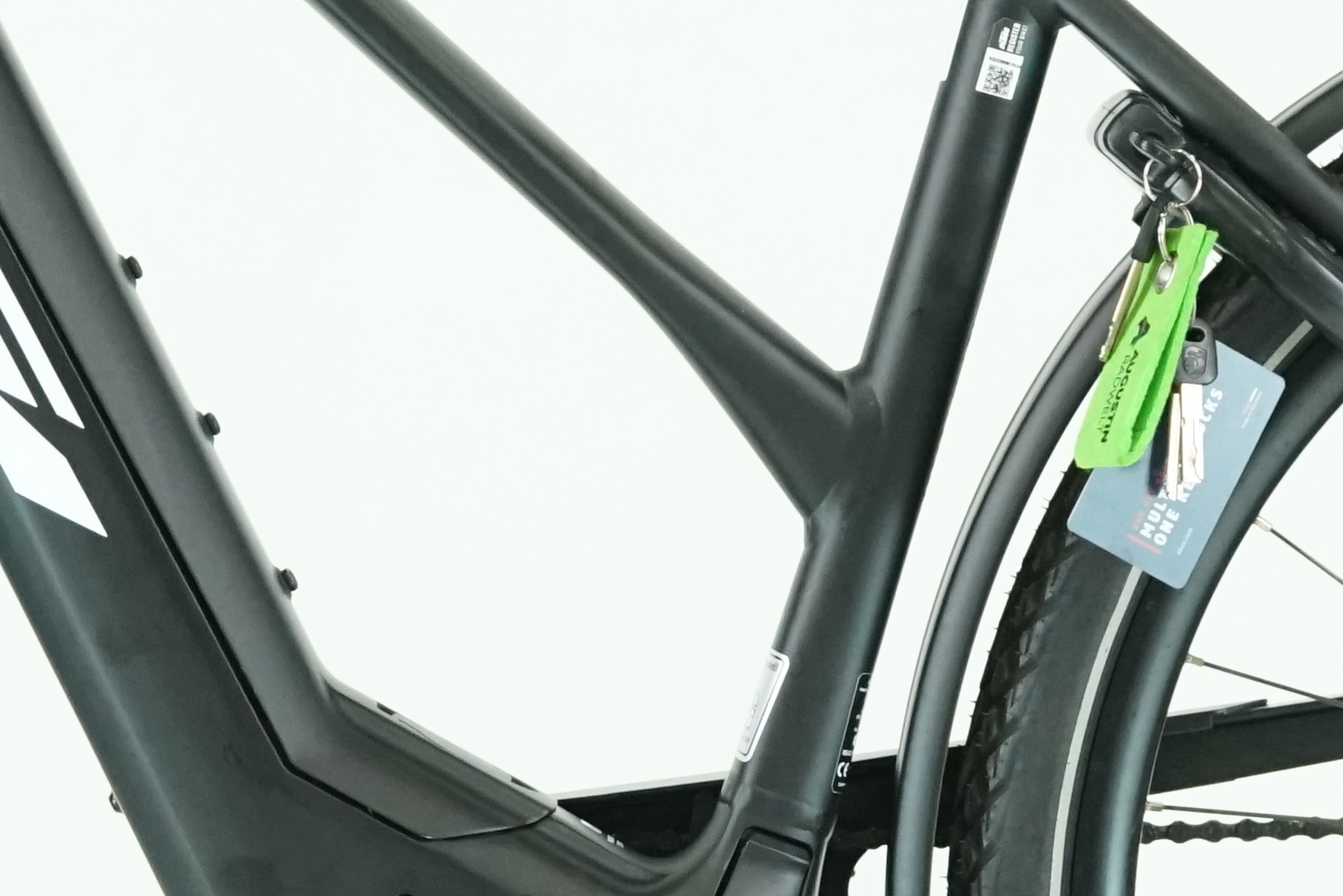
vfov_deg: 6.2
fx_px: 8207
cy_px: 324
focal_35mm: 220
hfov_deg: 9.3
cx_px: 419
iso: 2500
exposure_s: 1/200
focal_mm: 58
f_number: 5.6
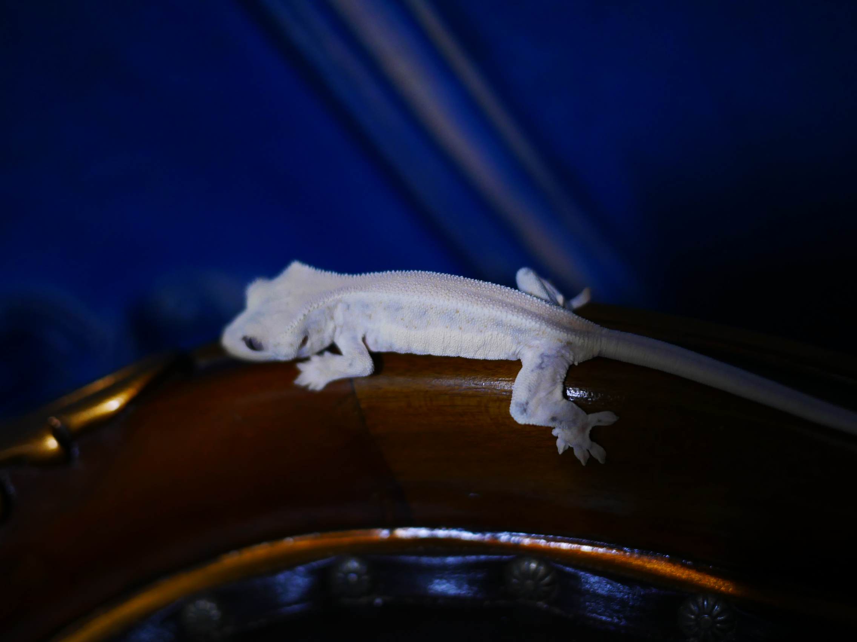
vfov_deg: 36.0
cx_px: 428
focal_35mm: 40
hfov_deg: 46.8
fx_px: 990
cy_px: 321
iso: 500
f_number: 1.7
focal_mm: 20
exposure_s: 1/60
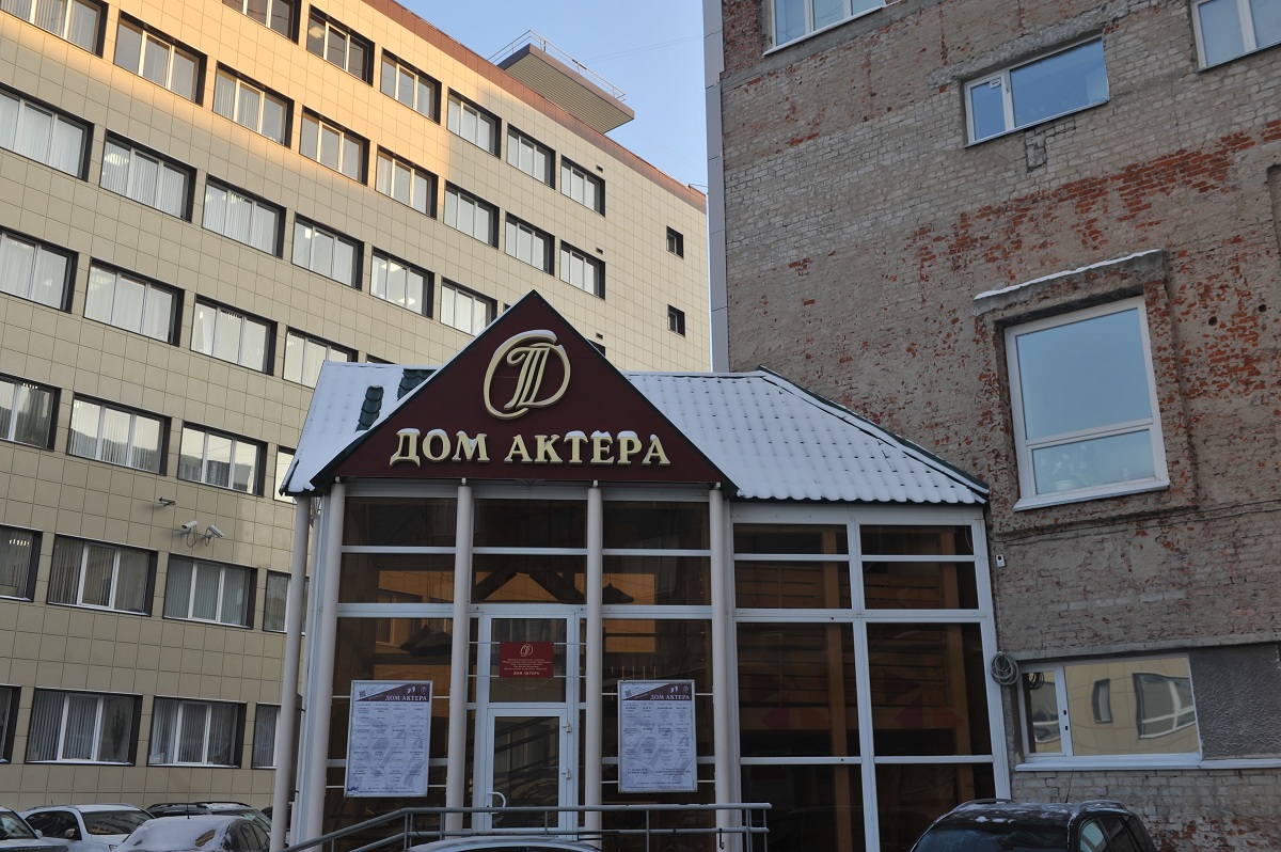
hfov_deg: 53.2
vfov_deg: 36.8
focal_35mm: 36
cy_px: 426
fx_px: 1280
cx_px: 640
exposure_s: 1/125
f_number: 6.3
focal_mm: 36
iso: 200
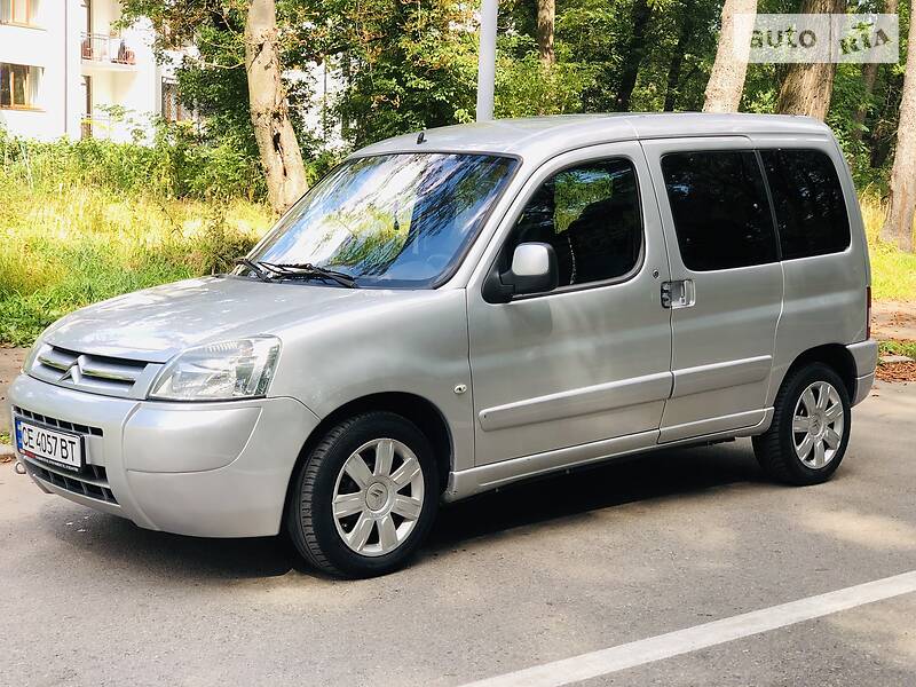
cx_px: 458
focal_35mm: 52
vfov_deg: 28.0
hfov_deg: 36.8
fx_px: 1376
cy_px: 344
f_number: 2.4
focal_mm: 6
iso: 16
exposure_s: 1/120
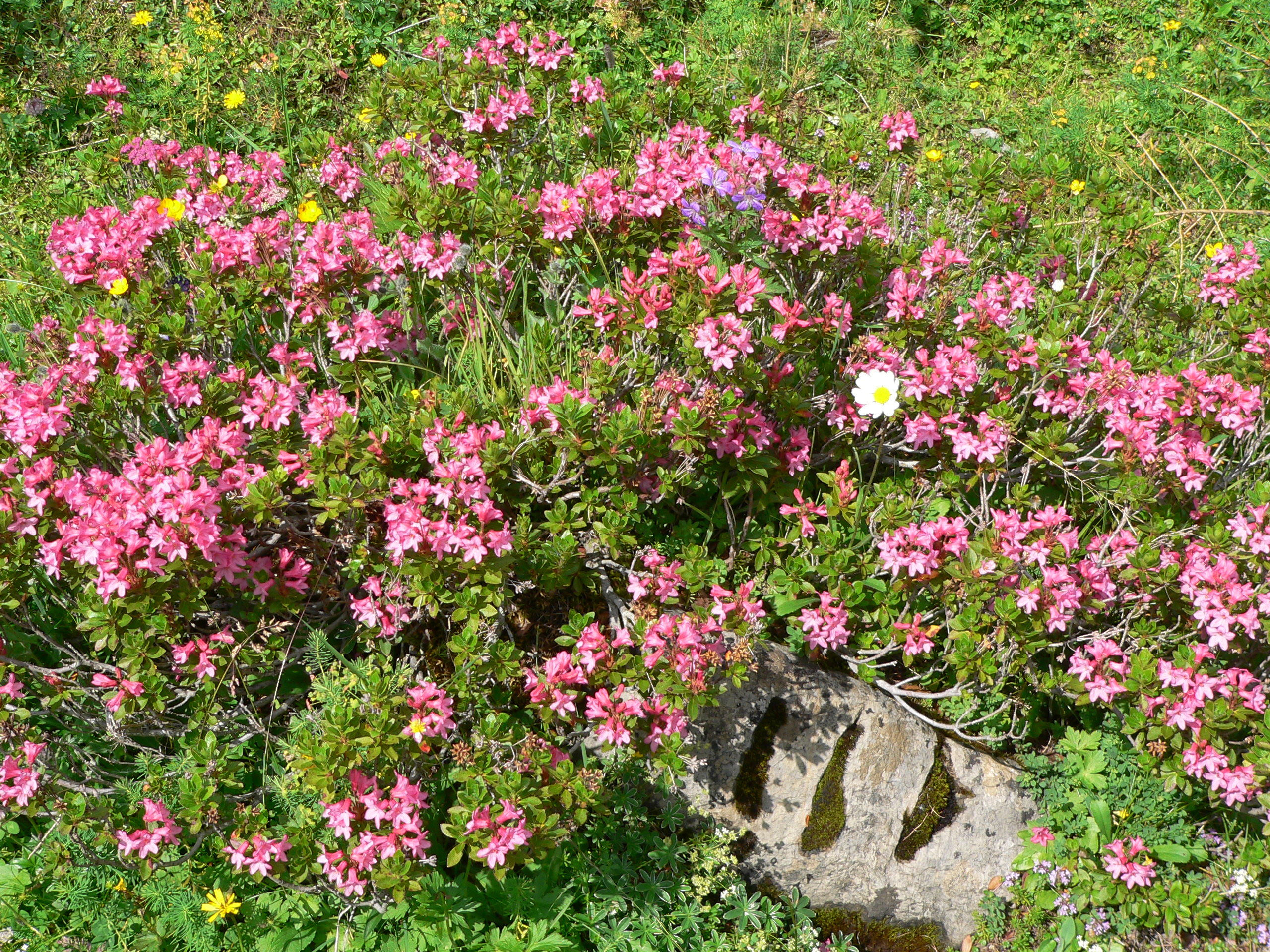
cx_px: 635
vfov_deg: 27.0
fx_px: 1981
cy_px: 476
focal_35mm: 54
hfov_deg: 35.5
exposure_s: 1/500
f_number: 4
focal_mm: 8.9
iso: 80
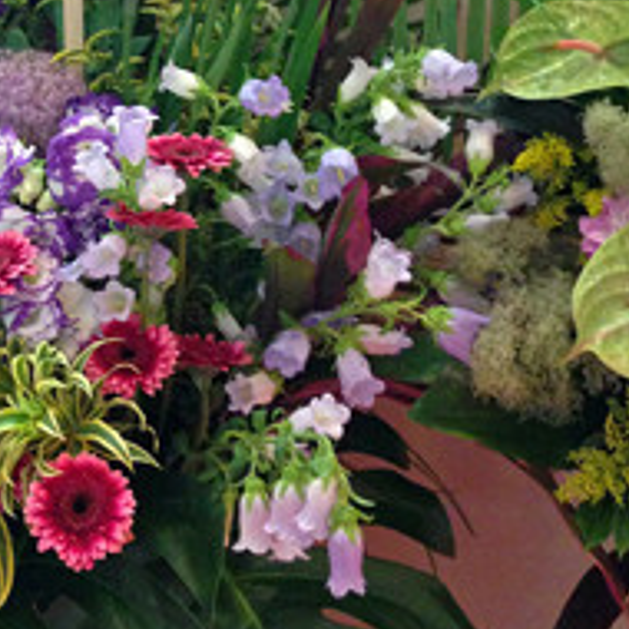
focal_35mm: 69
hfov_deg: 24.5
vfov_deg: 24.3
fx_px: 1418
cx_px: 106
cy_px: 56
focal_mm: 4.13
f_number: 2.4
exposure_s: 1/17
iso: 400
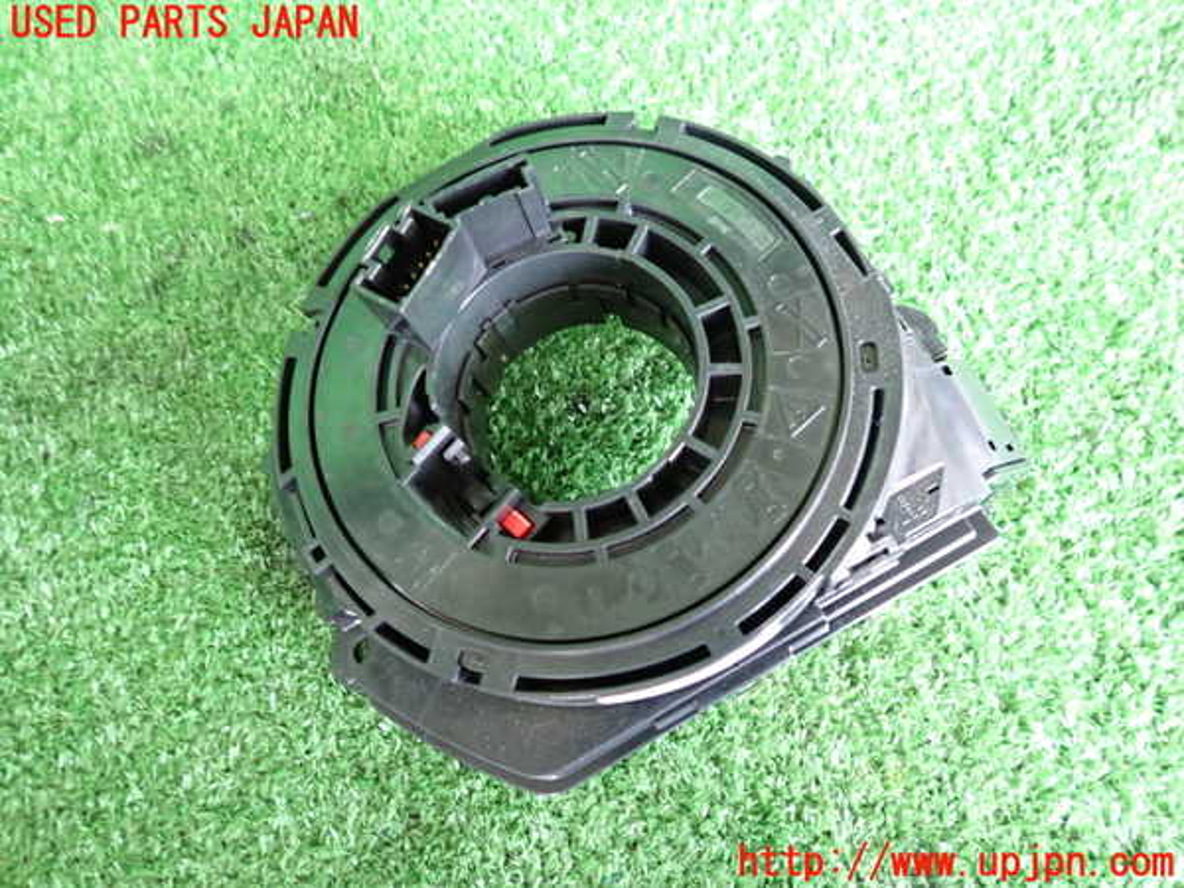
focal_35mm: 25
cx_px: 592
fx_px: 855
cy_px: 444
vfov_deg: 54.9
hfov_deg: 69.4
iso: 640
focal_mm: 4.5
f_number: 2
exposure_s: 1/30
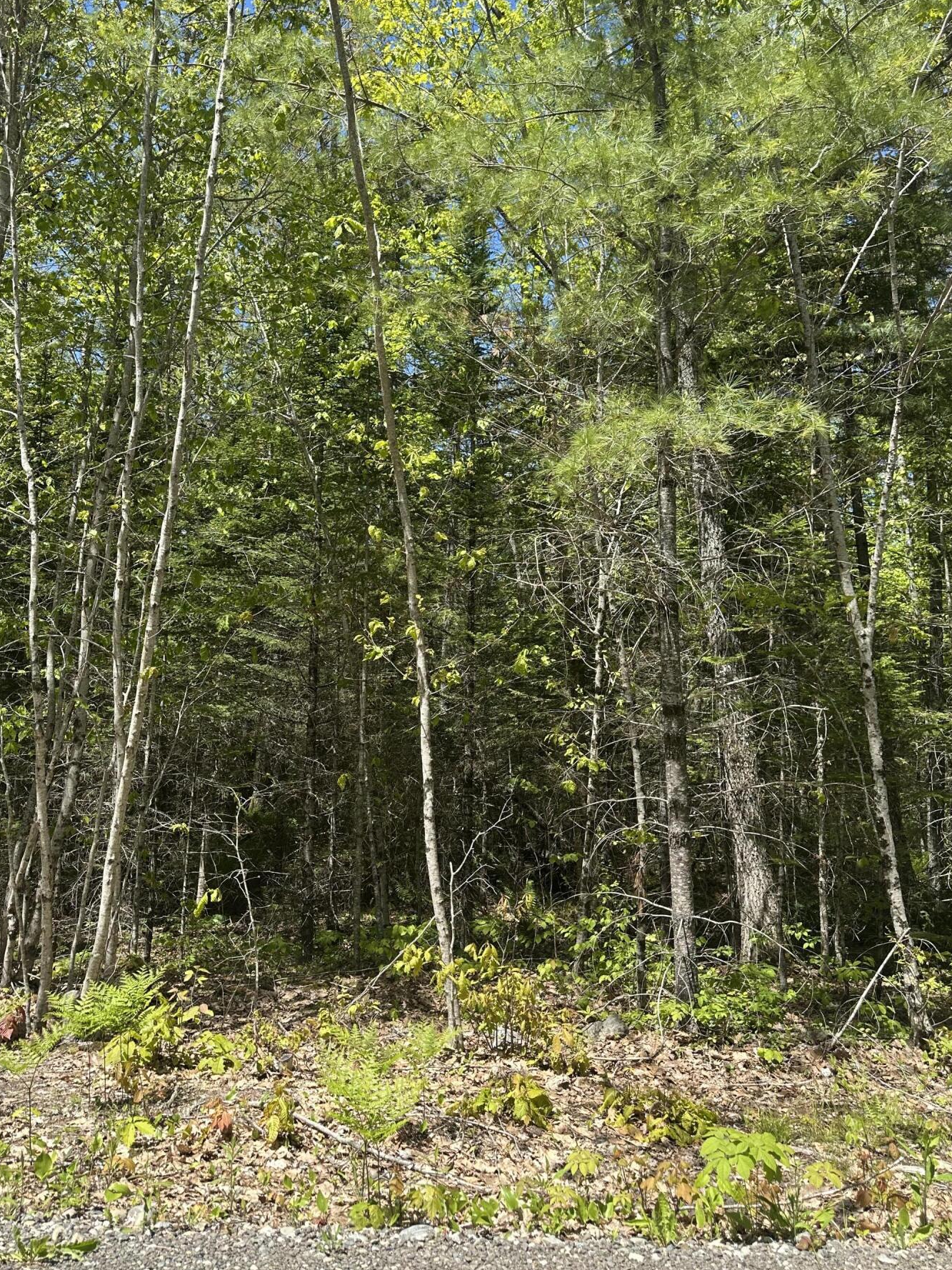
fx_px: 990
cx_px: 485
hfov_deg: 51.3
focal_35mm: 27
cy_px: 571
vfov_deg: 65.2
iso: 80
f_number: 1.78
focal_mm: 6.86
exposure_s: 1/1664
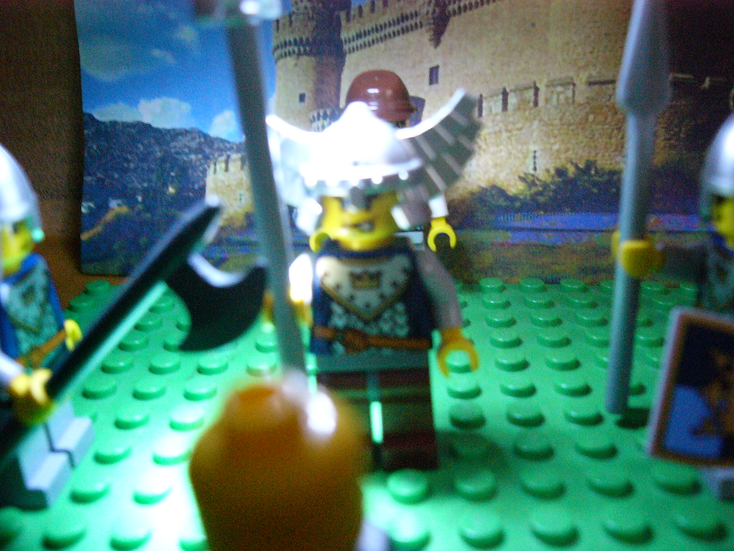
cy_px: 276
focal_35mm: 35
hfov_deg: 52.6
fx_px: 742
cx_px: 367
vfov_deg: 40.7
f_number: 2.8
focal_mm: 5.8
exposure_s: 1/10
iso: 400
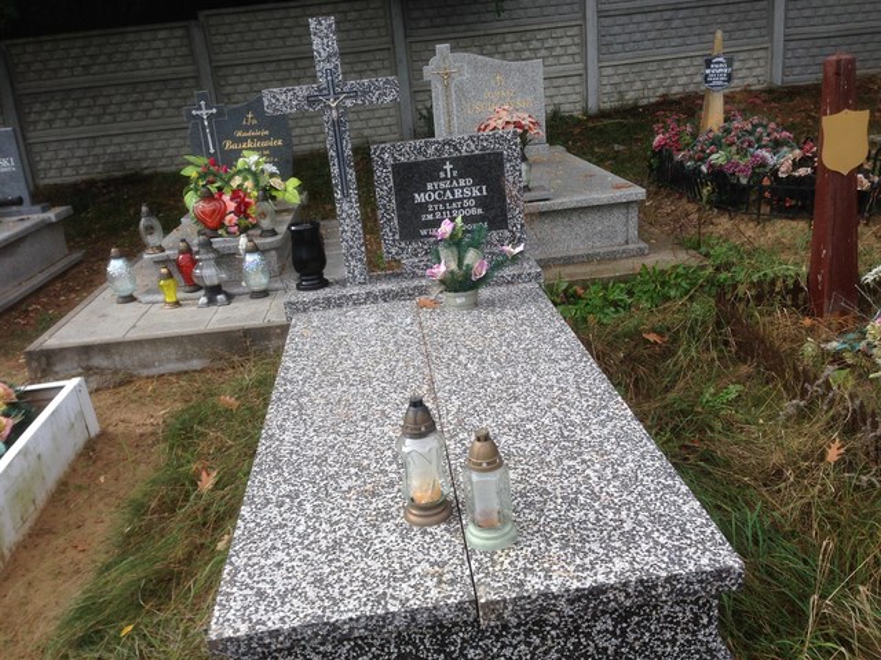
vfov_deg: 42.9
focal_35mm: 33
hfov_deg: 55.4
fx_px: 840
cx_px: 440
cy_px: 330
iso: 50
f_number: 2.4
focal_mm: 4.12
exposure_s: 1/609
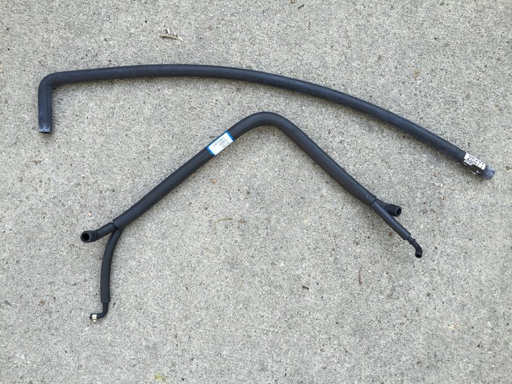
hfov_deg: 61.7
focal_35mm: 29
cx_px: 256
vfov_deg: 48.2
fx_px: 429
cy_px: 192
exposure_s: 1/126
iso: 32
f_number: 2.2
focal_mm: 4.15
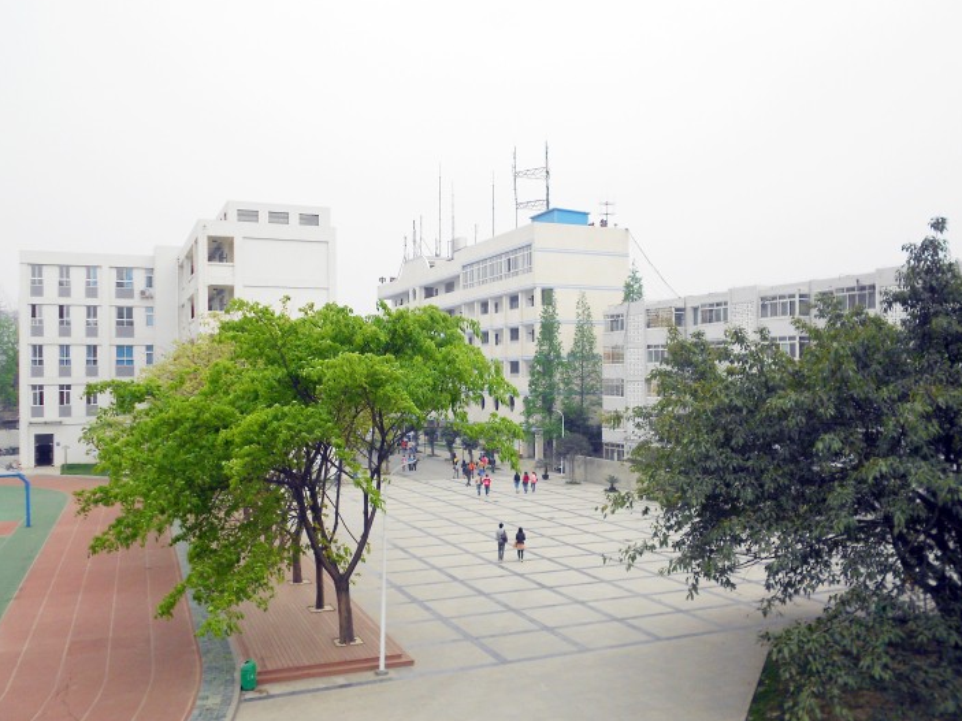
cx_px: 520
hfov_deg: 55.3
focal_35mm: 33
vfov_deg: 42.9
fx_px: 917
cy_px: 390
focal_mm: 5.1
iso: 80
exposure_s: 1/400
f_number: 3.4
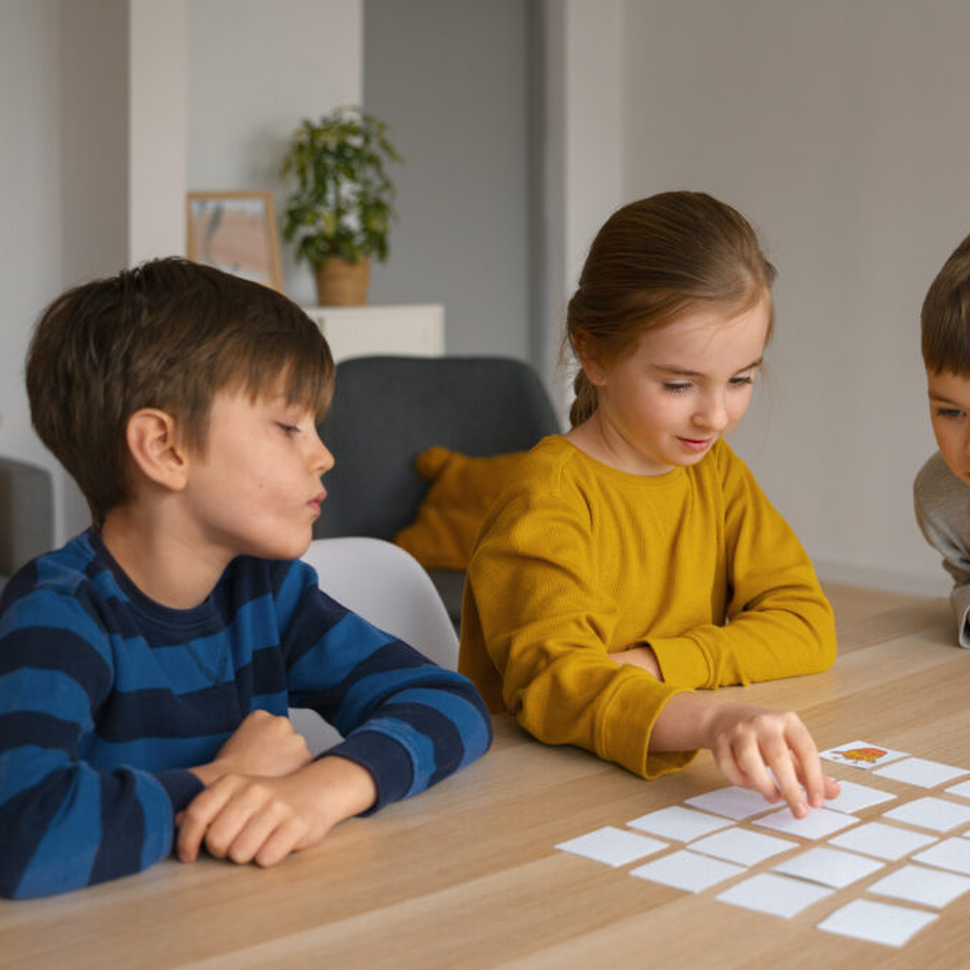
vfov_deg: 32.8
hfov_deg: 32.4
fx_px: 1649
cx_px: 668
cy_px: 485
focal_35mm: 52
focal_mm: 40
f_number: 3.2
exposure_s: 1/250
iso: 800
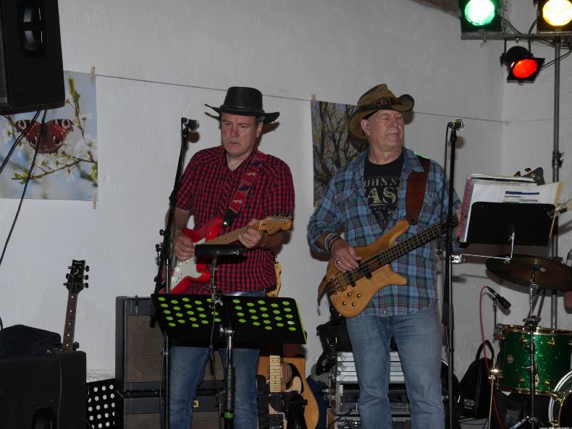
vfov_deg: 17.8
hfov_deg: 23.6
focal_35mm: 83
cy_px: 213
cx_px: 285
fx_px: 1372
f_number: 5.3
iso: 200
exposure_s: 1/60
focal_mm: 41
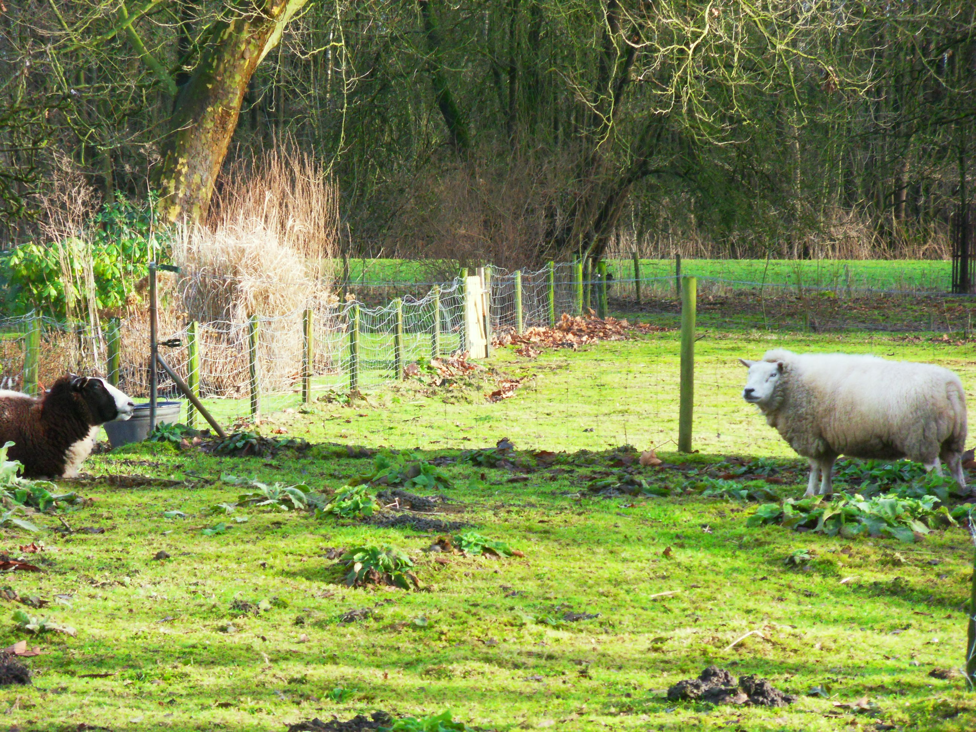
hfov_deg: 8.2
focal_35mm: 240
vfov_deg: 6.2
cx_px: 488
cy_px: 366
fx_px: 6767
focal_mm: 42
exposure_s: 1/90
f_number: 5.8
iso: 200
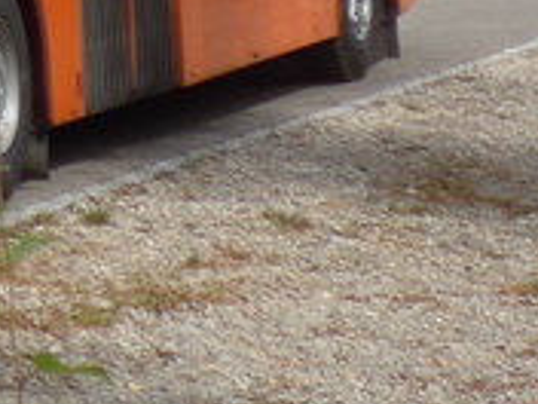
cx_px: -1165
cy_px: -520
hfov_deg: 6.4
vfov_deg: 5.2
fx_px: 4352
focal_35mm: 280
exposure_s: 1/2000
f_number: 2.8
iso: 80
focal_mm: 8.4
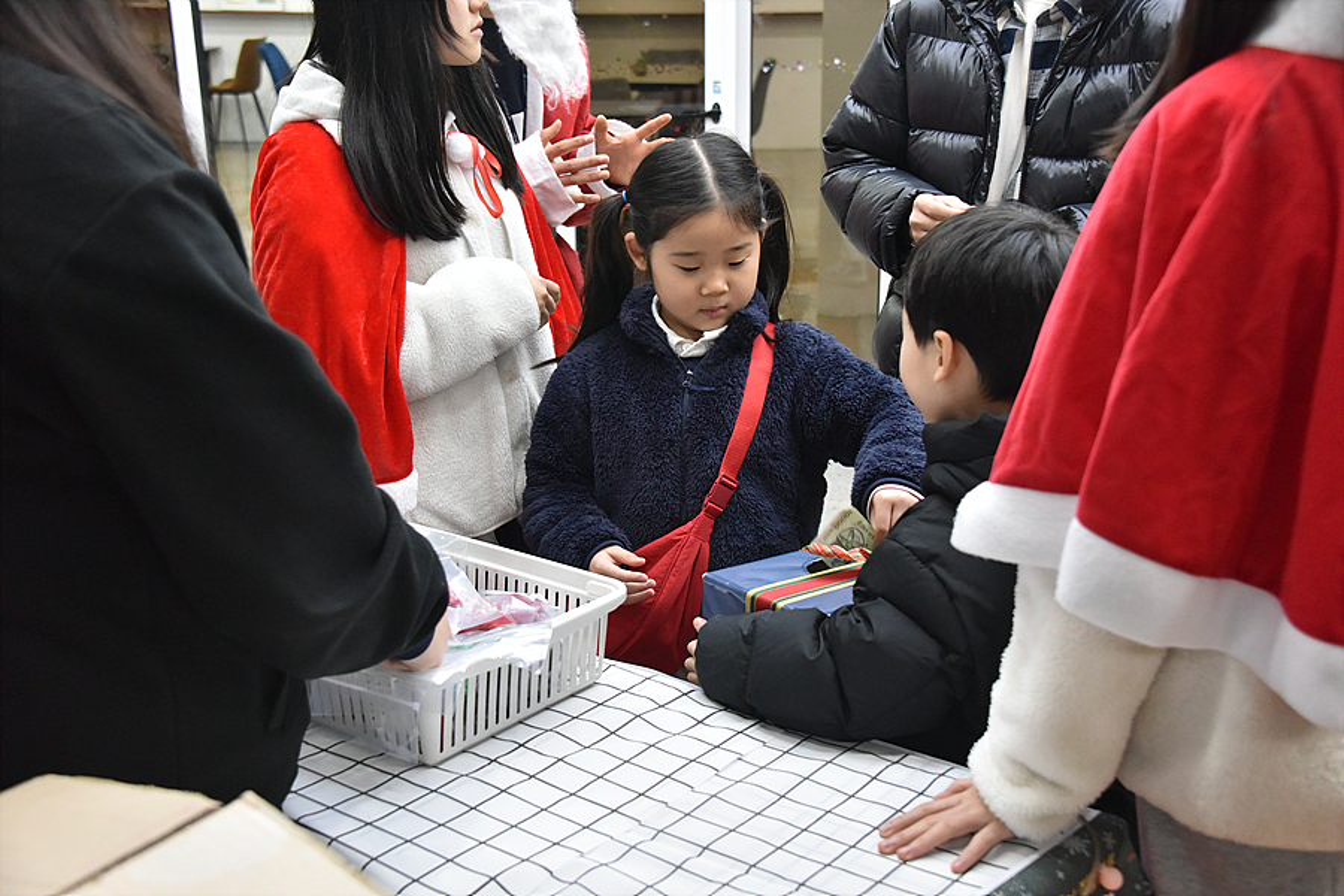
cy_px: 448
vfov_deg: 29.9
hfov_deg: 43.6
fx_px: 1680
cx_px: 672
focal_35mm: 45
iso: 3600
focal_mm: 45
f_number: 5
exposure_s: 1/125
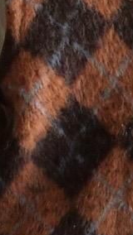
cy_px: 177
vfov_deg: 6.1
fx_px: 2211
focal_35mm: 353
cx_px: 118
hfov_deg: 3.4
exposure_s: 1/125
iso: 2500
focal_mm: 54
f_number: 4
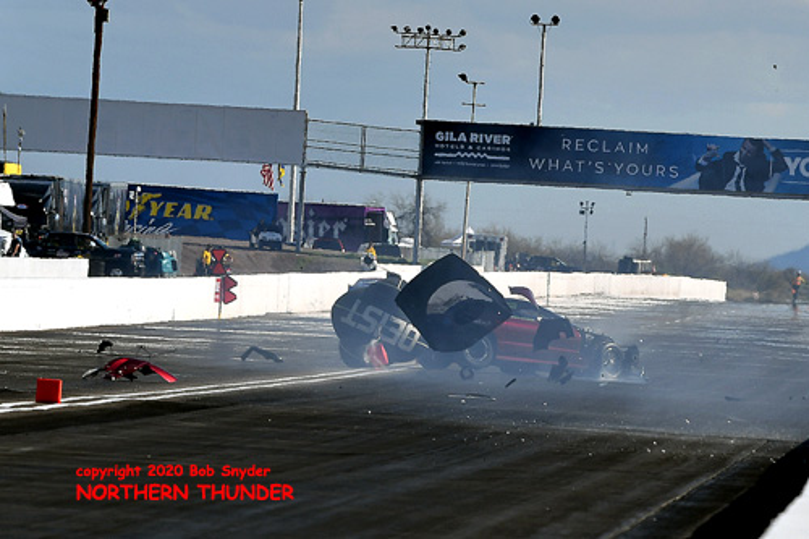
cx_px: 404
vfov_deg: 4.6
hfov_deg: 6.9
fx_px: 6739
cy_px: 270
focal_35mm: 300
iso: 160
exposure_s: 1/1600
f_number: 5.6
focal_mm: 200
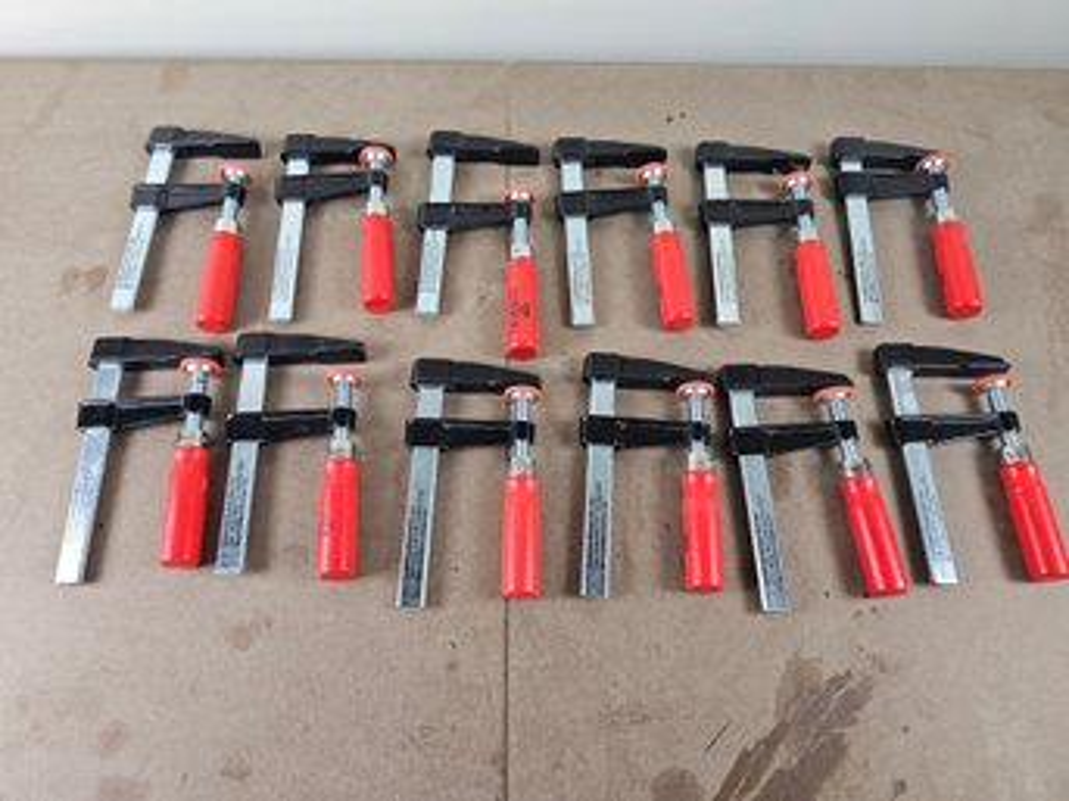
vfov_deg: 58.8
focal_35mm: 23
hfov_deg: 73.9
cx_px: 534
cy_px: 400
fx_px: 710
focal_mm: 6.3
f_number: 1.7
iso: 125
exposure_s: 1/120
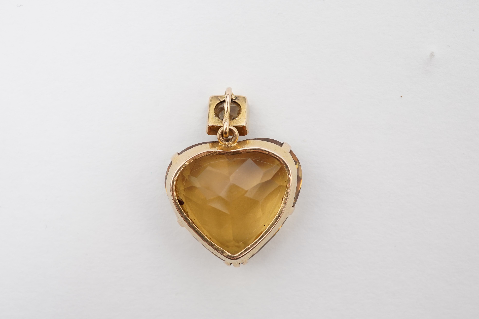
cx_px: 240
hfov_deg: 43.6
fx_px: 599
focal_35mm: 45
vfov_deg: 29.9
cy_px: 160
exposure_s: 1/125
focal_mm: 30
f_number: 14
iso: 500
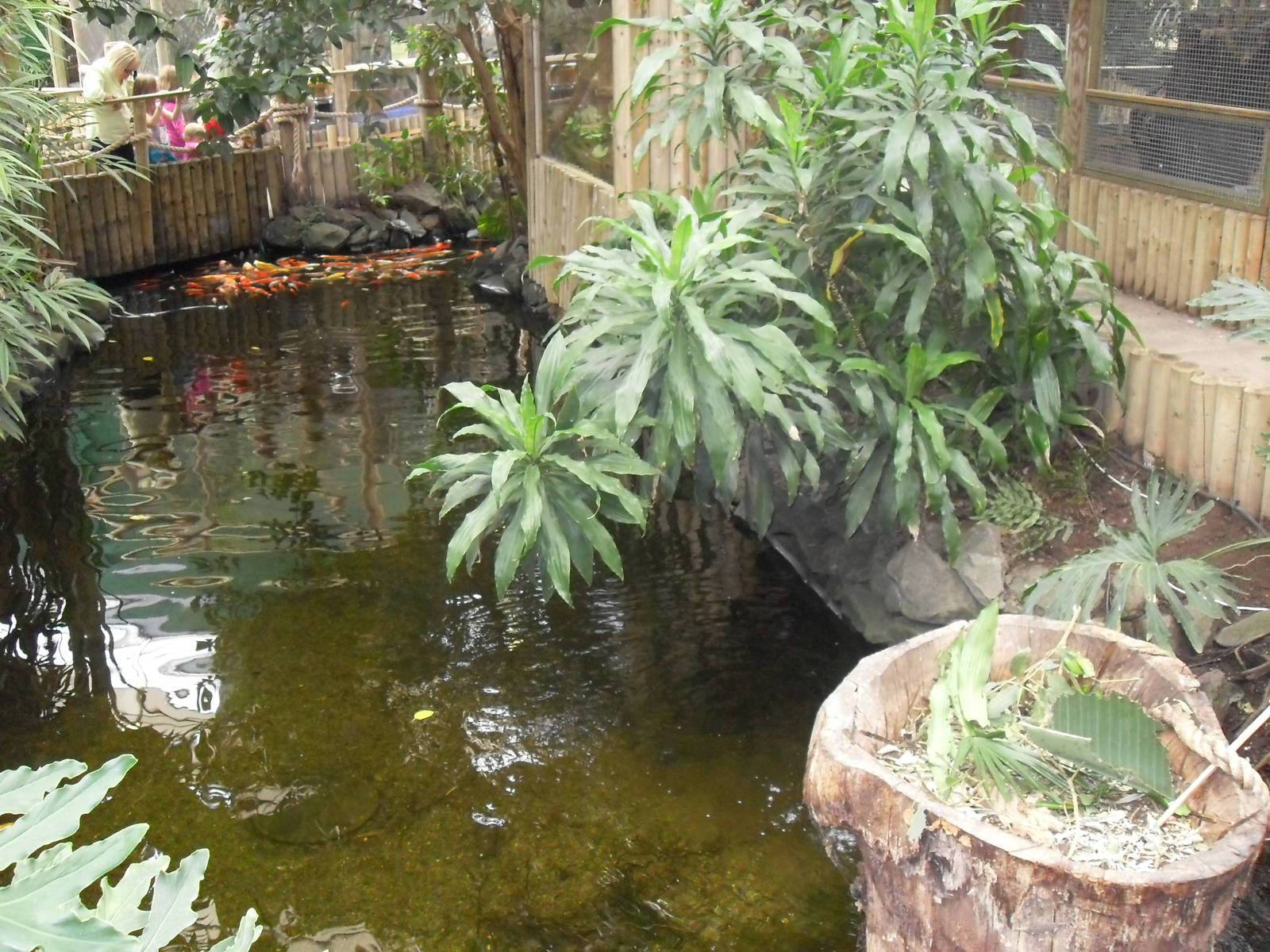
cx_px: 635
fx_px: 1357
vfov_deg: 38.7
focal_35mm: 37
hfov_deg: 50.1
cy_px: 476
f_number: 2.8
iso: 400
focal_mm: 6.3
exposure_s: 1/45
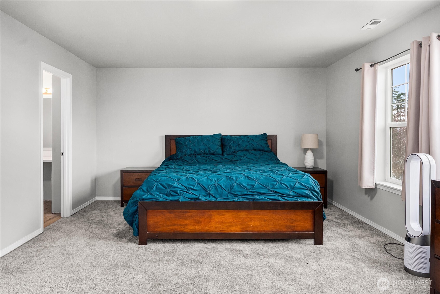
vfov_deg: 55.2
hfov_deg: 76.1
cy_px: 147
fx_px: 281
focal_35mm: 23
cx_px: 220
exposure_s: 1/60
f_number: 7.1
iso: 500
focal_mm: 23
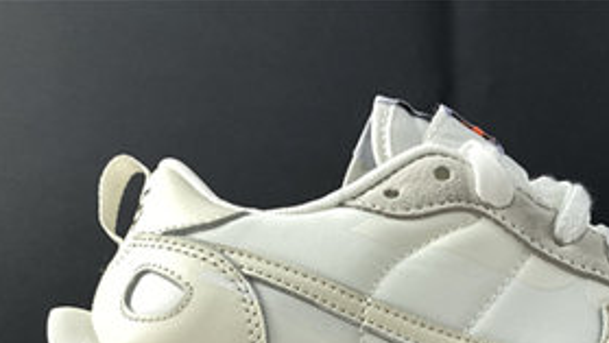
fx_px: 1147
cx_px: 456
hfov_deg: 29.3
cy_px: 571
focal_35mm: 71
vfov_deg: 15.2
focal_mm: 4.25
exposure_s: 1/100
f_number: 1.8
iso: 100
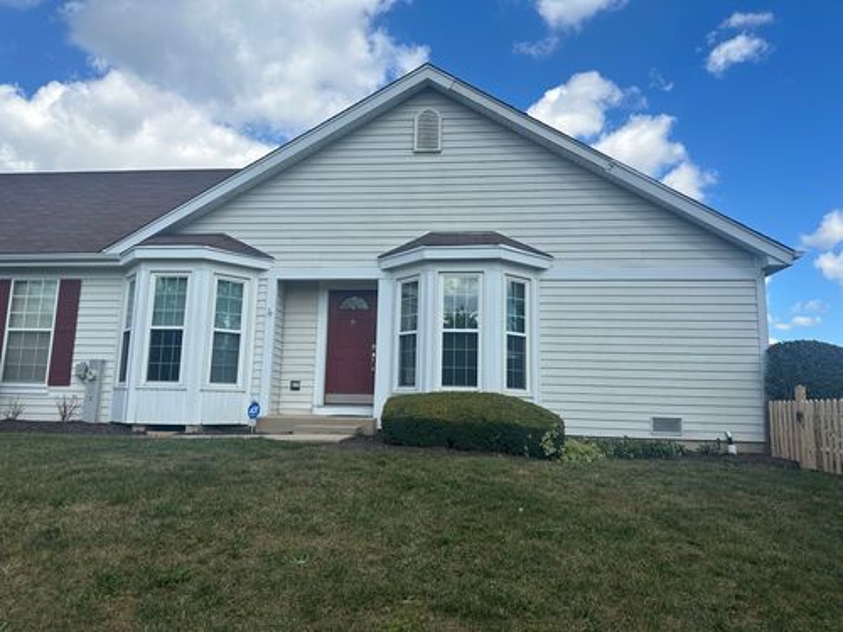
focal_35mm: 24
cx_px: 422
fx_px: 584
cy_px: 316
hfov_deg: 71.6
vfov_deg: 56.8
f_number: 1.78
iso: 80
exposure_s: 1/3356
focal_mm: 6.86
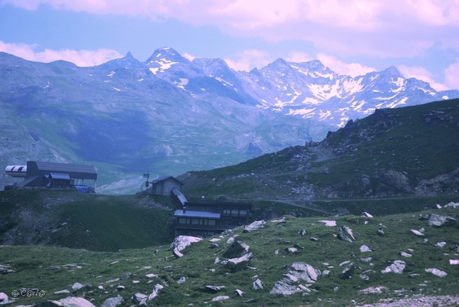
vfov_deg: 13.4
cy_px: 154
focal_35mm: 102
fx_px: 1301
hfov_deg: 20.0
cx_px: 230
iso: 200
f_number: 5.6
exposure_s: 1/500
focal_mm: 68
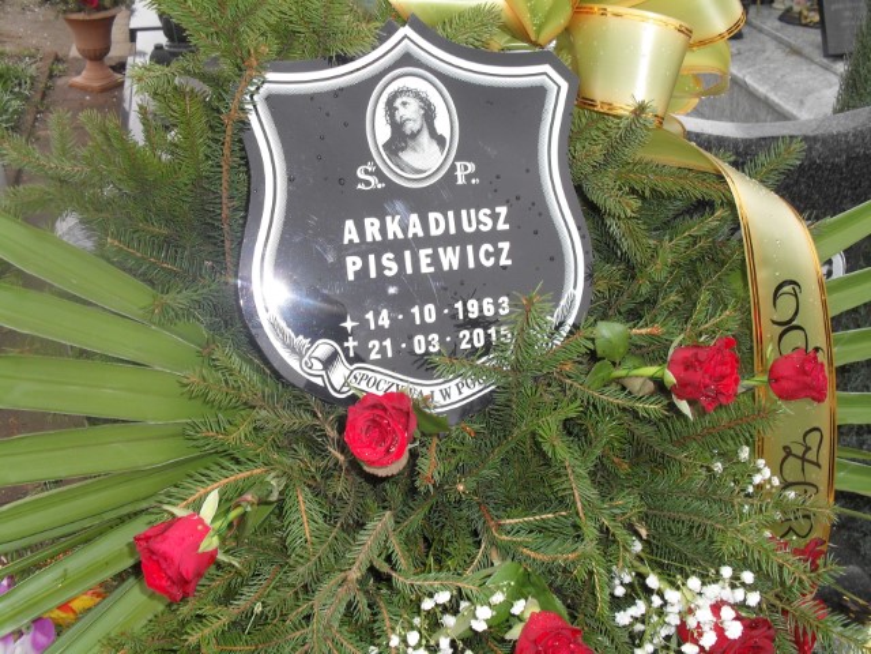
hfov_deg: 52.6
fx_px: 881
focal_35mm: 35
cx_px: 436
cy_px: 327
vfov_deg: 40.7
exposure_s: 1/125
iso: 100
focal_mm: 6.3
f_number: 3.2
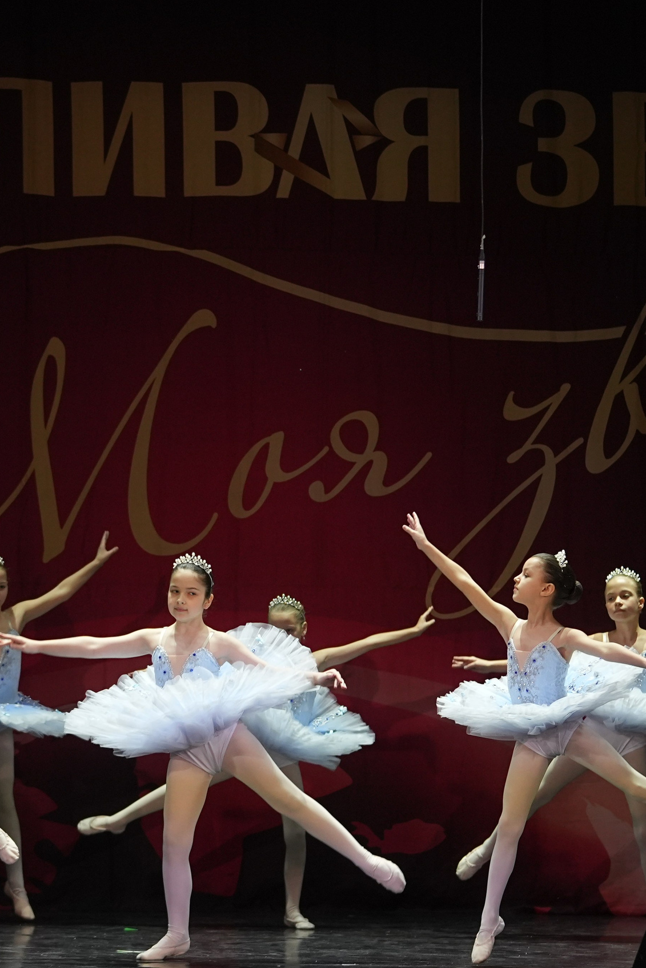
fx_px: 4305
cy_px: 485
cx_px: 260
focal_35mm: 160
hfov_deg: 8.6
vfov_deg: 12.8
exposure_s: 1/400
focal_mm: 71
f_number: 2.8
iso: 1250
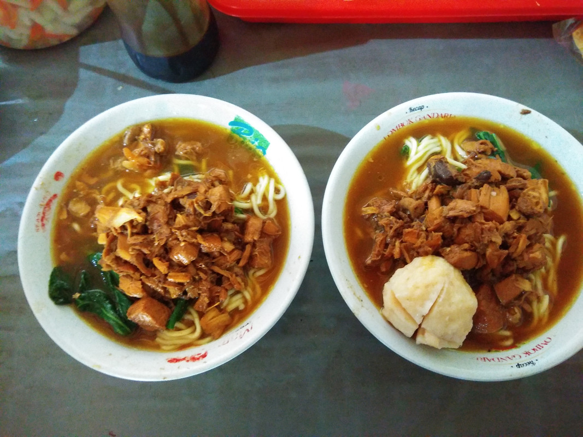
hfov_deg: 79.0
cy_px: 218
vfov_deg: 63.4
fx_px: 354
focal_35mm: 21
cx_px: 292
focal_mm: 3.57
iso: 2000
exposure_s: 1/12
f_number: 2
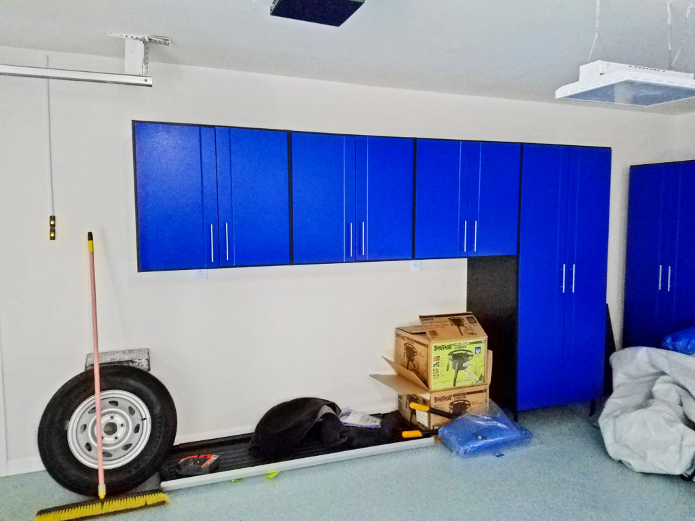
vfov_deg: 53.1
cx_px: 348
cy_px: 260
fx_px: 522
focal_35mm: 26
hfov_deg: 67.3
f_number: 1.7
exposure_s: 1/10
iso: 500
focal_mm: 4.2
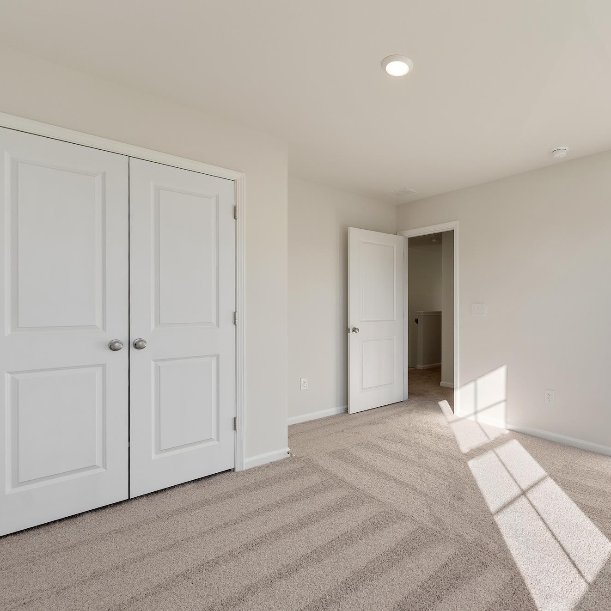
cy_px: 304
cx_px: 403
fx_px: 359
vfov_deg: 80.7
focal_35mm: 18
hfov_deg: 78.3
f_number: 5.6
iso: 400
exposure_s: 1/320
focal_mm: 14
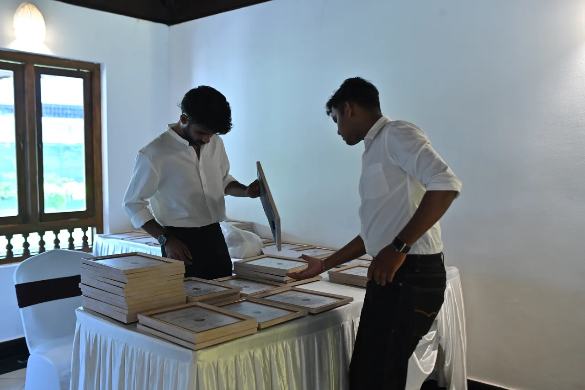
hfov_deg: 54.4
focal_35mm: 35
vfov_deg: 37.8
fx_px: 569
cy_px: 195
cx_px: 292
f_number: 2.8
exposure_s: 1/125
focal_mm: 35
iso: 800
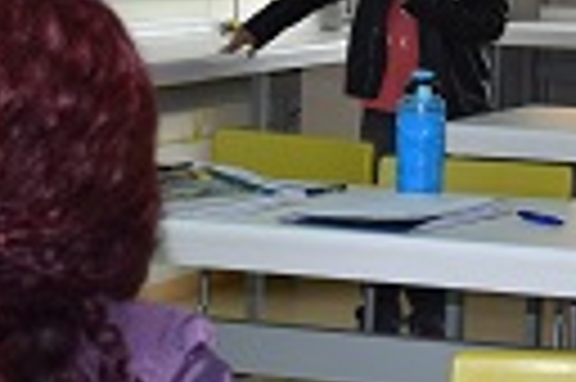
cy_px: -101
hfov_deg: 13.6
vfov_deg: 9.0
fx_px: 2381
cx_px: 610
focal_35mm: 149
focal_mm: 30
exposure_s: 1/125
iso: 800
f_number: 5.6
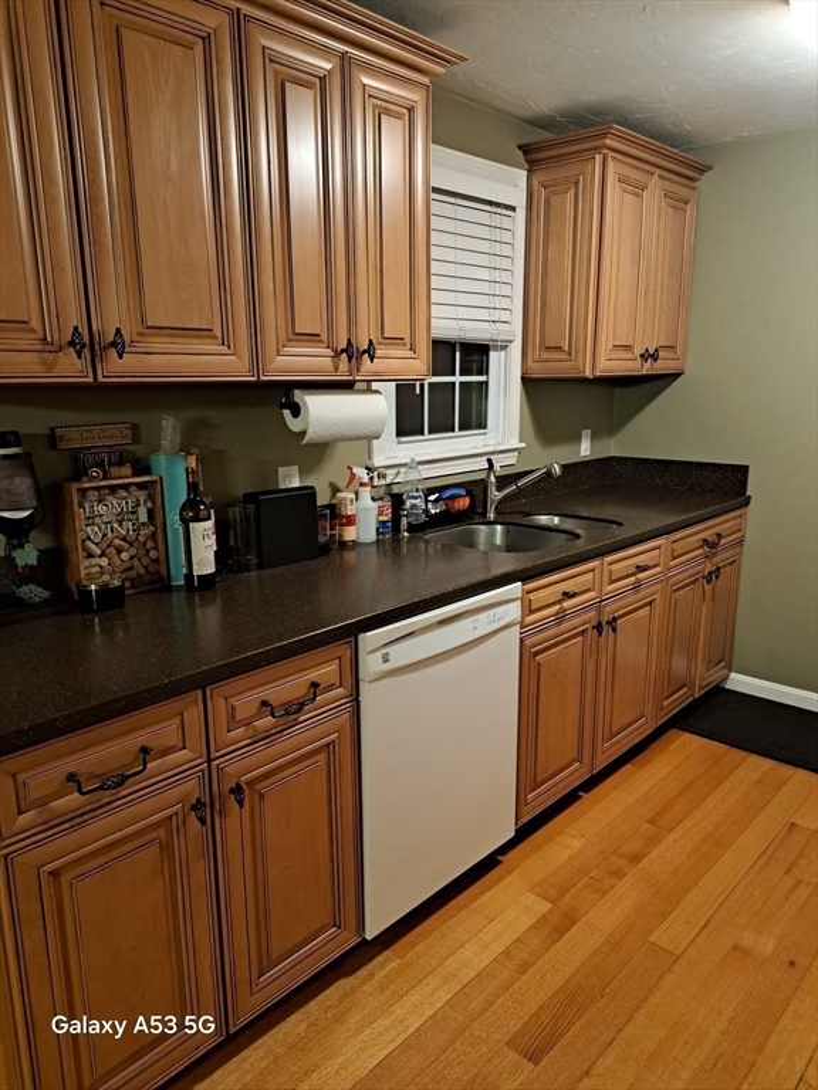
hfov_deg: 56.8
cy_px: 545
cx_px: 409
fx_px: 756
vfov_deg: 71.6
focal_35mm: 24
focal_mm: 5.23
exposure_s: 1/30
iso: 500
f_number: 1.8
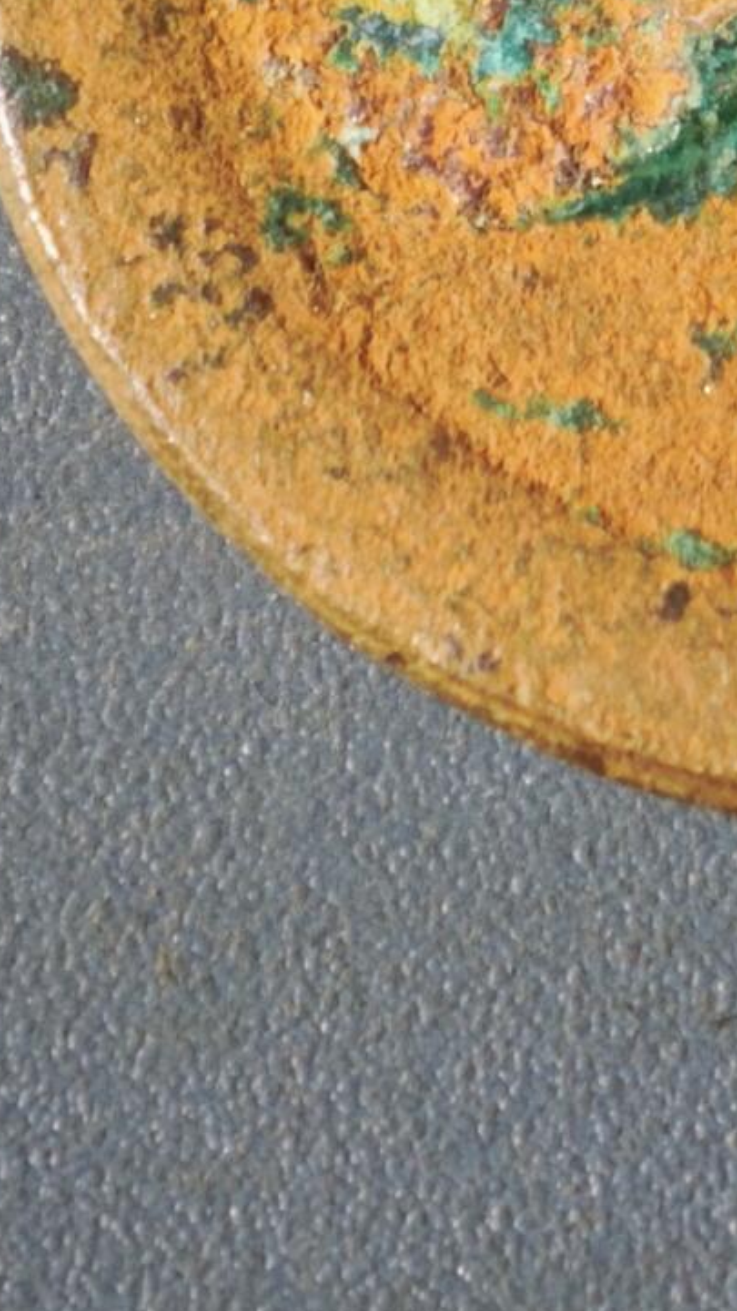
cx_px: 910
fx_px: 10596
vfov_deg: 7.0
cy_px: -186
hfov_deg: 4.0
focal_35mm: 305
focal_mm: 9
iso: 320
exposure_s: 1/100
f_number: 2
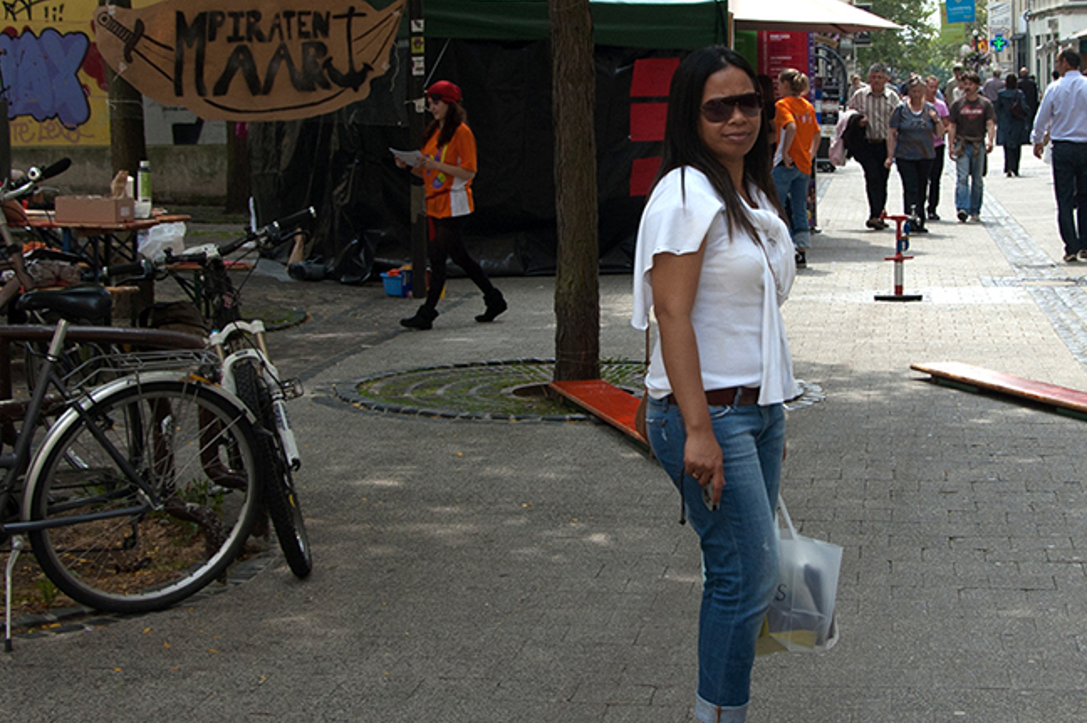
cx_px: 700
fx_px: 2353
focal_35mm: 78
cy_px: 225
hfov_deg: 25.9
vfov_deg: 17.4
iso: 200
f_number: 7.1
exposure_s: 1/200
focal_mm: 28
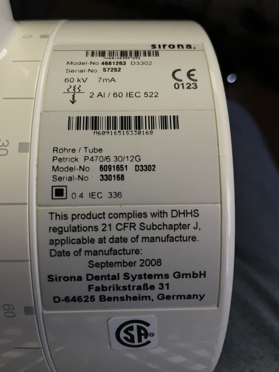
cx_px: 140
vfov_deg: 67.3
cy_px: 186
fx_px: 279
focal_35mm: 26
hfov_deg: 53.1
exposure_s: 1/30
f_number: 1.6
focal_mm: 4.2
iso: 1000
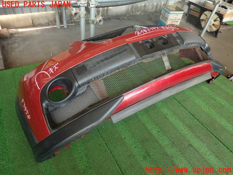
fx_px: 168
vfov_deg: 54.9
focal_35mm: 25
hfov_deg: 69.4
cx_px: 116
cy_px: 88
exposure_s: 1/60
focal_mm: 4.5
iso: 160
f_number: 2
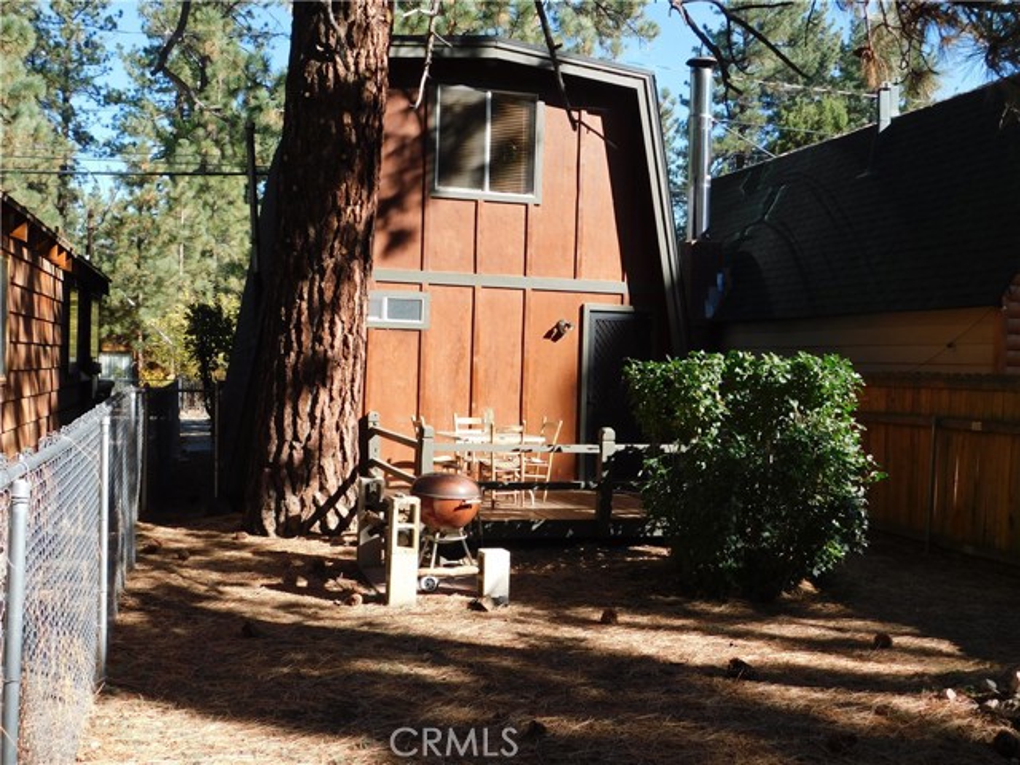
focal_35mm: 36
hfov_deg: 51.4
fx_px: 1061
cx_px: 510
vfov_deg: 39.7
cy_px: 382
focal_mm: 6.3
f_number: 3.5
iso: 125
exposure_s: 1/400
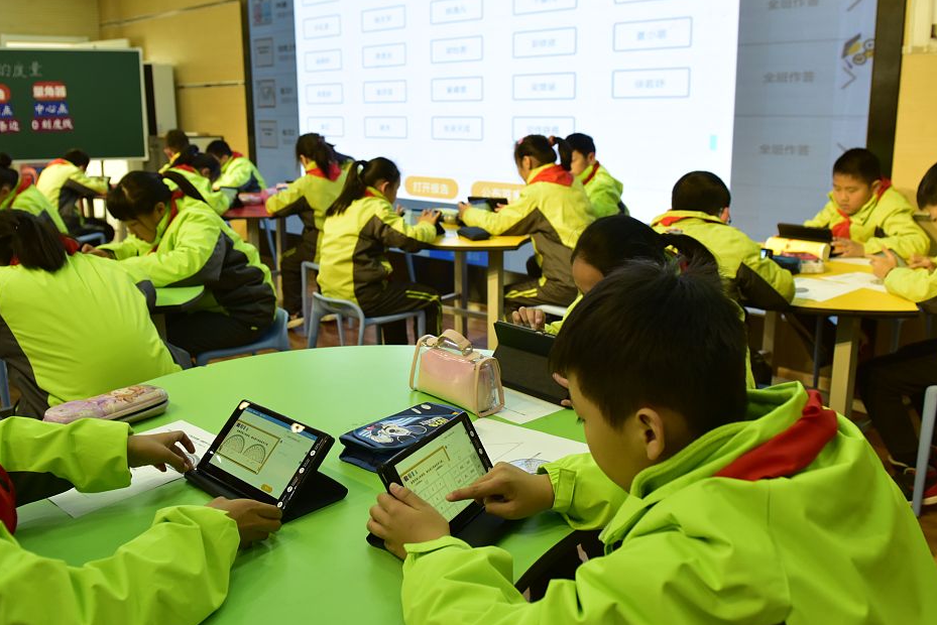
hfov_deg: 60.1
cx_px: 422
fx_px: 807
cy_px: 282
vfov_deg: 42.3
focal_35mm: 31
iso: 1250
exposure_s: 1/125
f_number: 4
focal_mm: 24
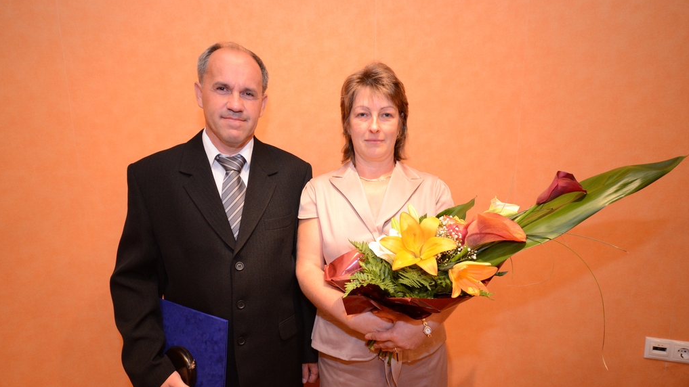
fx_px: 375
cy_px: 222
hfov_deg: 85.1
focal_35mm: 21
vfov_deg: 54.4
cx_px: 344
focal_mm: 13
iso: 1600
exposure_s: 1/50
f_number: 4.5
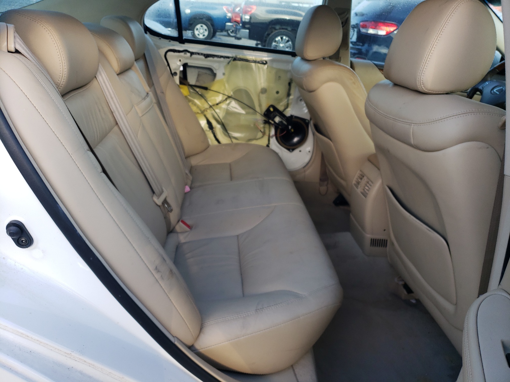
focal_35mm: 26
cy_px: 191
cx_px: 255
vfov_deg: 53.1
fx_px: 383
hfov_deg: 67.3
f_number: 1.5
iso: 50
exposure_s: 1/167
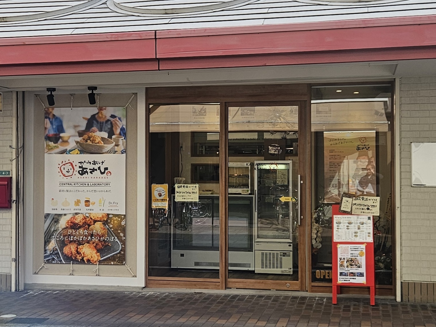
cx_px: 218
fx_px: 290
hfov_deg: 73.9
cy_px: 164
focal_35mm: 23
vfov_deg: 58.9
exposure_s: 1/1429
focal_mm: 5.4
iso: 40
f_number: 1.8
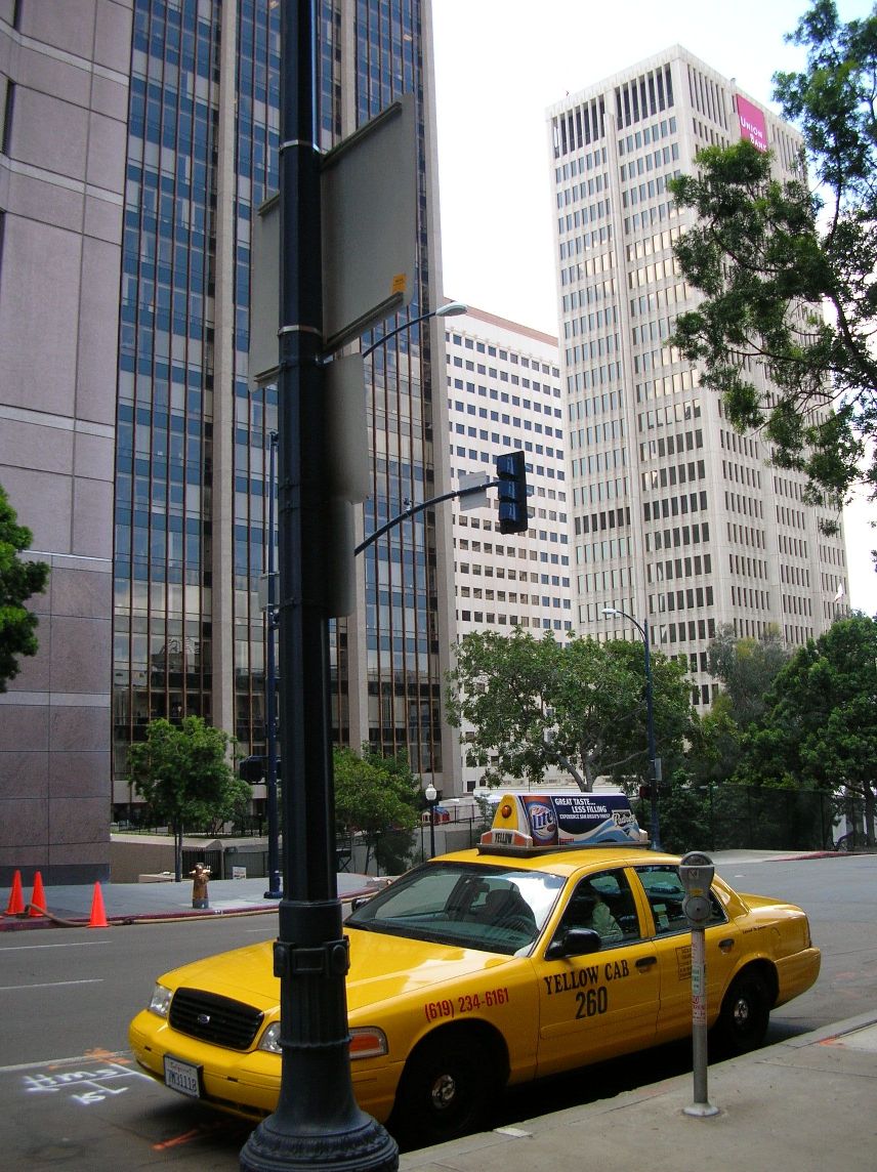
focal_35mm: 35
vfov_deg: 52.7
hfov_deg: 40.6
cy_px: 586
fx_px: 1184
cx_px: 438
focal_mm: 5.8
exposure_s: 1/204
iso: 50
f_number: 2.8
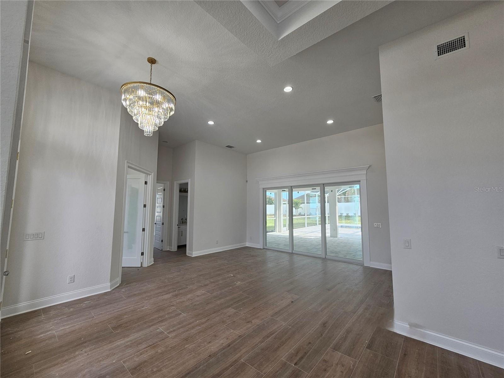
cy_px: 189
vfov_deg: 89.9
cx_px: 252
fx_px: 189
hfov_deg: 106.2
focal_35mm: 13
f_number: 2.2
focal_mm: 2.2
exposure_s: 1/120
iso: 64
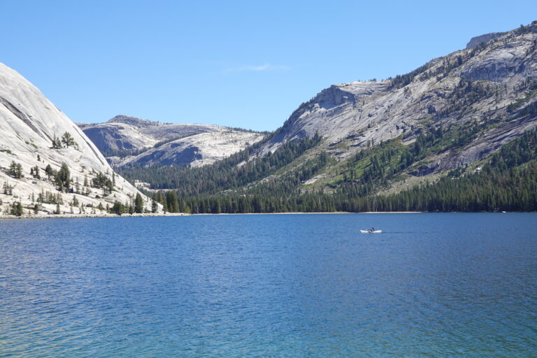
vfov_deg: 23.4
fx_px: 865
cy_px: 179
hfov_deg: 34.5
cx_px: 268
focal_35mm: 58
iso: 100
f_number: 5.6
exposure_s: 1/320
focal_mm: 21.56
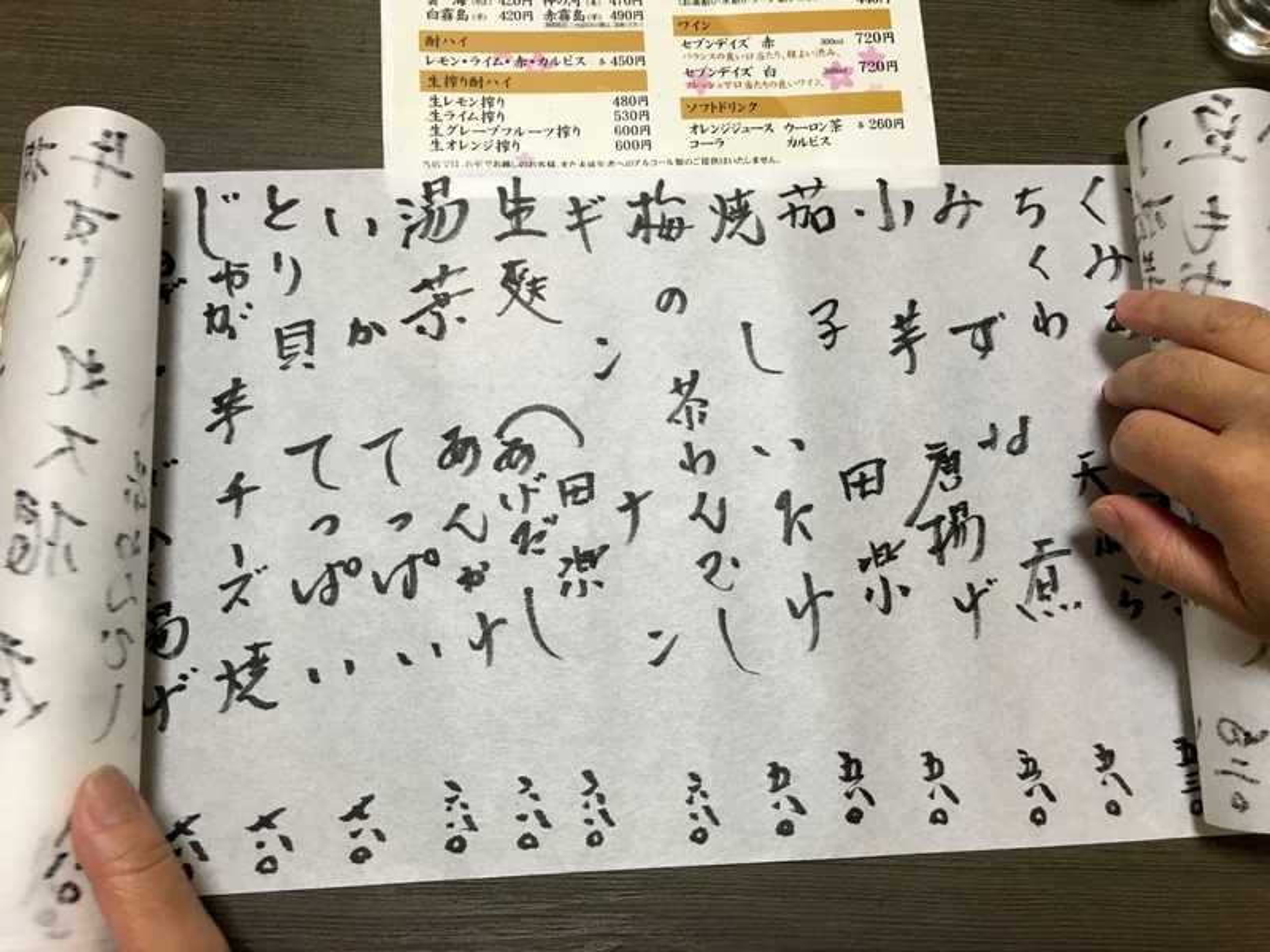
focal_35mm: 29
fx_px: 1064
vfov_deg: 48.2
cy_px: 476
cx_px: 635
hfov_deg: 61.7
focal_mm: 4.15
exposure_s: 1/30
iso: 64
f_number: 2.2
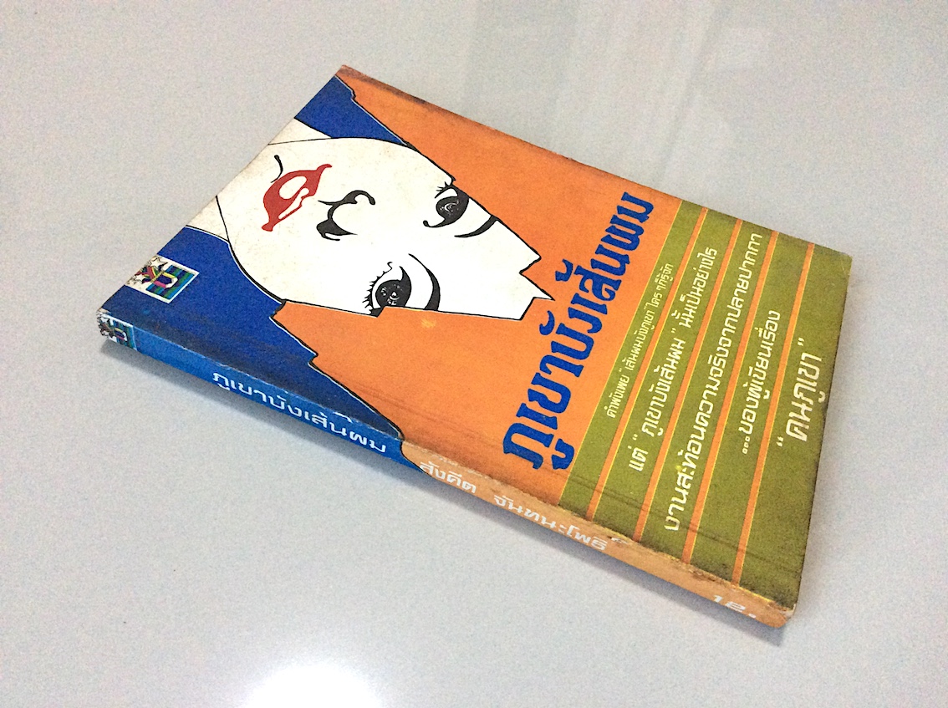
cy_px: 354
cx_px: 474
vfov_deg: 44.1
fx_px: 875
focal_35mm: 32
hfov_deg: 56.9
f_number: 2.4
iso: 250
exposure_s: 1/25
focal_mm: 3.3
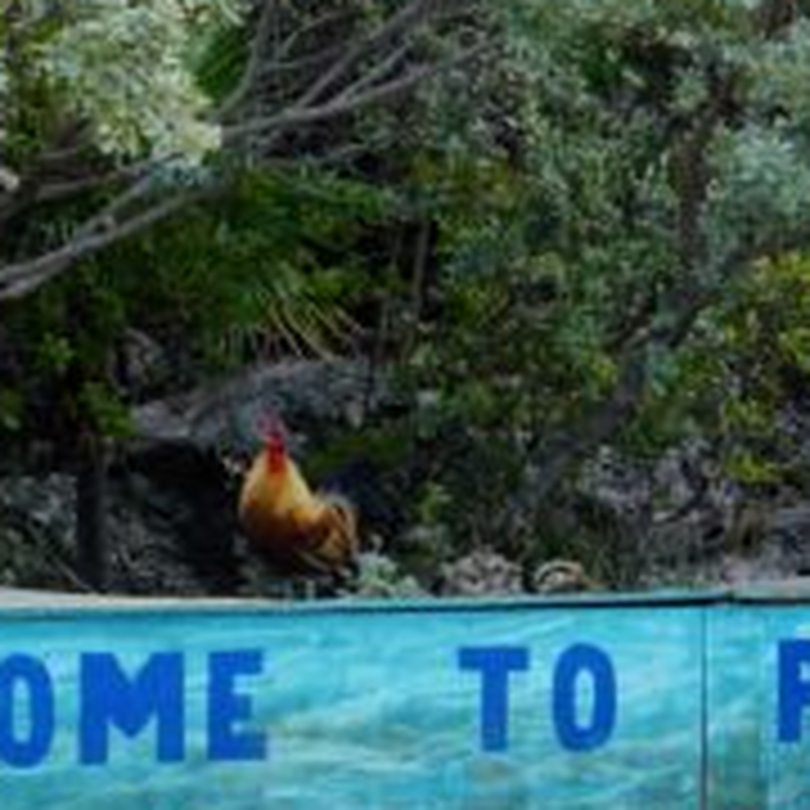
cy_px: 461
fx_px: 4606
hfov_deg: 9.4
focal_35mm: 174
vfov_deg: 10.0
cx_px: 1588
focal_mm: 36
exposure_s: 1/125
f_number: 8
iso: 100
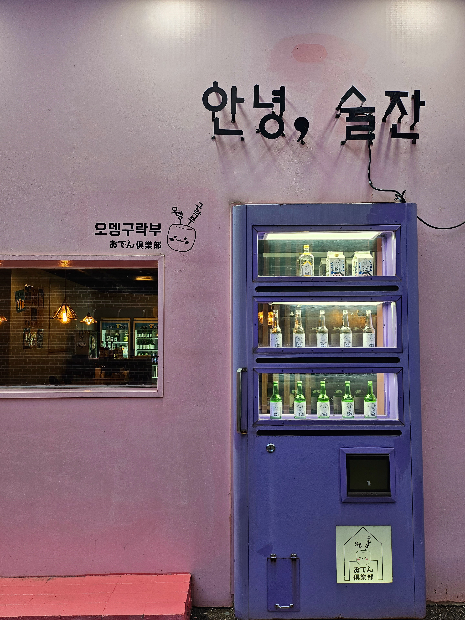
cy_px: 322
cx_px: 231
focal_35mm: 25
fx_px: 448
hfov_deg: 54.9
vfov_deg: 69.4
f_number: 1.8
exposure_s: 1/120
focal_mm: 5
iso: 64
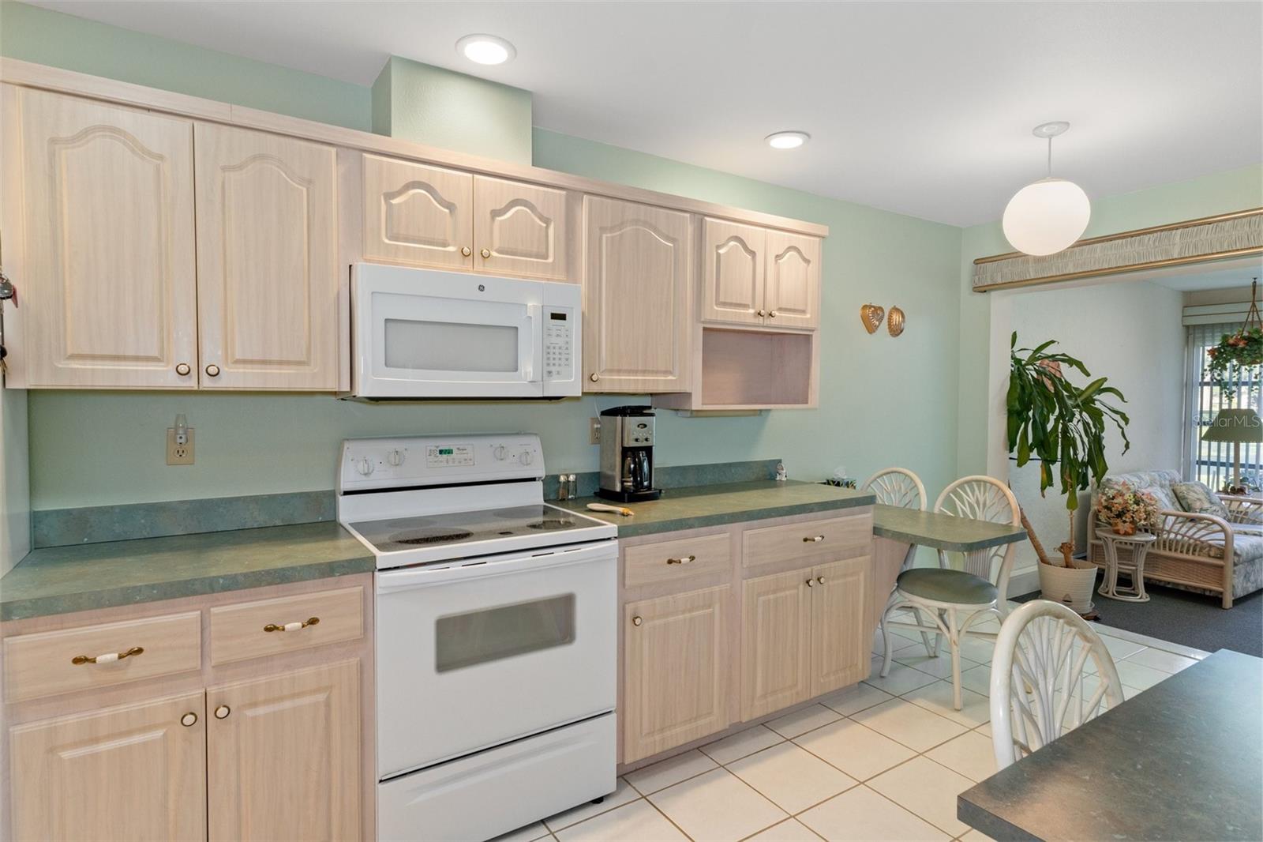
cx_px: 632
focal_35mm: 18
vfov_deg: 67.4
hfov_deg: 90.0
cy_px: 421
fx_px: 631
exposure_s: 1/1.25
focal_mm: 12
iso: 640
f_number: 8
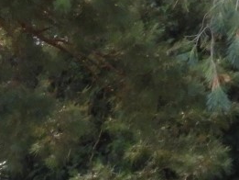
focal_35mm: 579
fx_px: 3999
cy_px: 323
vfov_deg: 2.6
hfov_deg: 3.4
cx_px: 627
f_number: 4.8
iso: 220
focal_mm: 18.8
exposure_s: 1/60
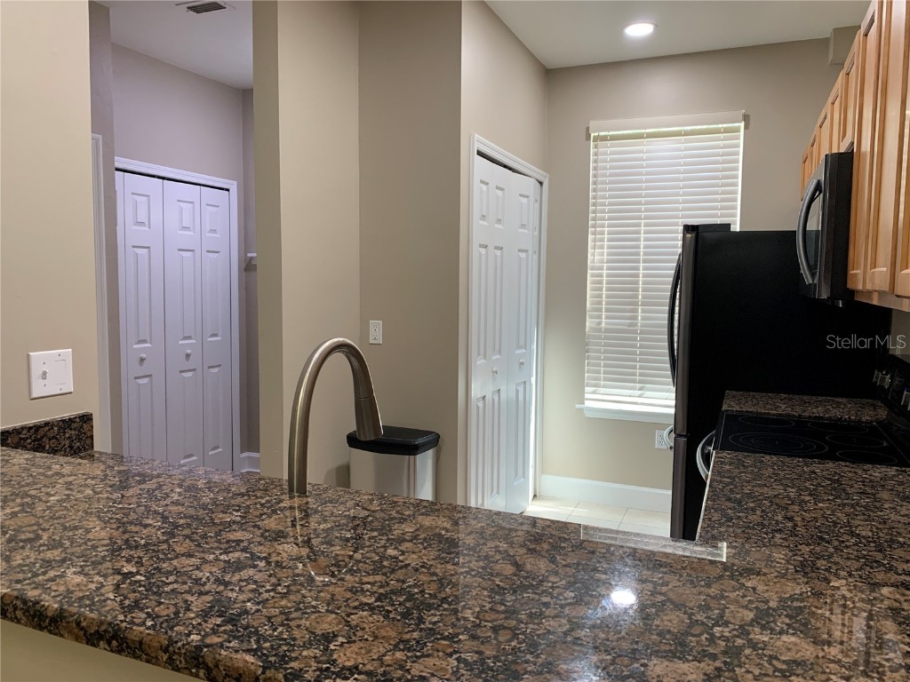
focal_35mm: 26
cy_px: 341
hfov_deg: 67.3
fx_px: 683
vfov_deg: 53.1
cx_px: 455
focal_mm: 4.25
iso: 80
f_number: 1.8
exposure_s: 1/60
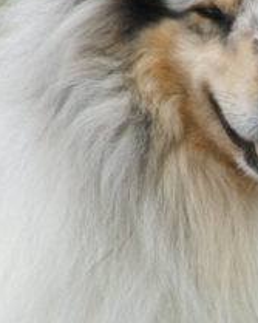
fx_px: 14834
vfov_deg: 1.2
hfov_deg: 1.0
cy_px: 127
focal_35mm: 1553
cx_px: 244
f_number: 4.5
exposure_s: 1/1000
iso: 400
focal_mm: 92
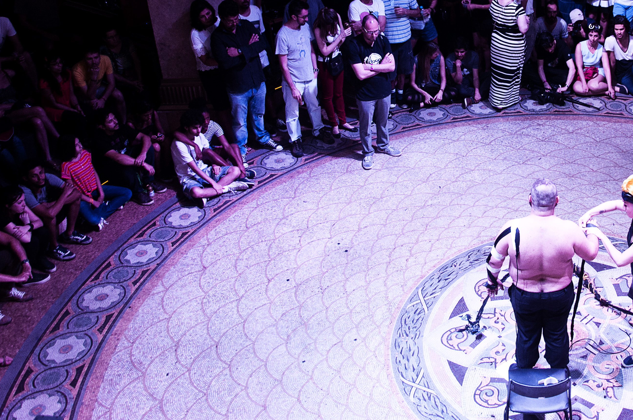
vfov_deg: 25.7
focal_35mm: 52
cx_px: 506
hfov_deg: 37.0
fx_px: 910
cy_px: 103
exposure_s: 1/60
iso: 800
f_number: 4
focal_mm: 21
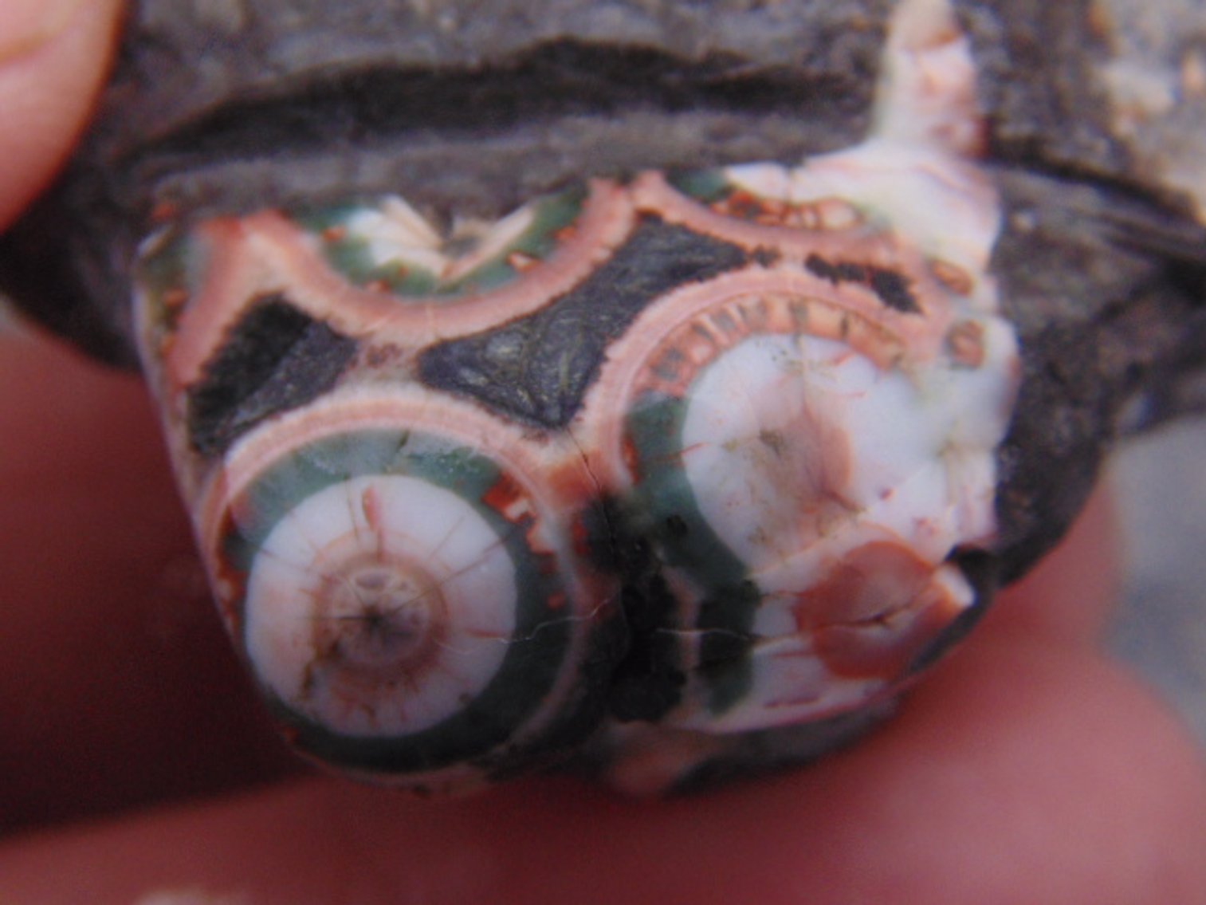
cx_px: 603
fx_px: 3415
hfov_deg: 20.0
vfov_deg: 15.1
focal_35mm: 98
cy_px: 452
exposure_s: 1/80
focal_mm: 17.5
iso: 250
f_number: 4.6
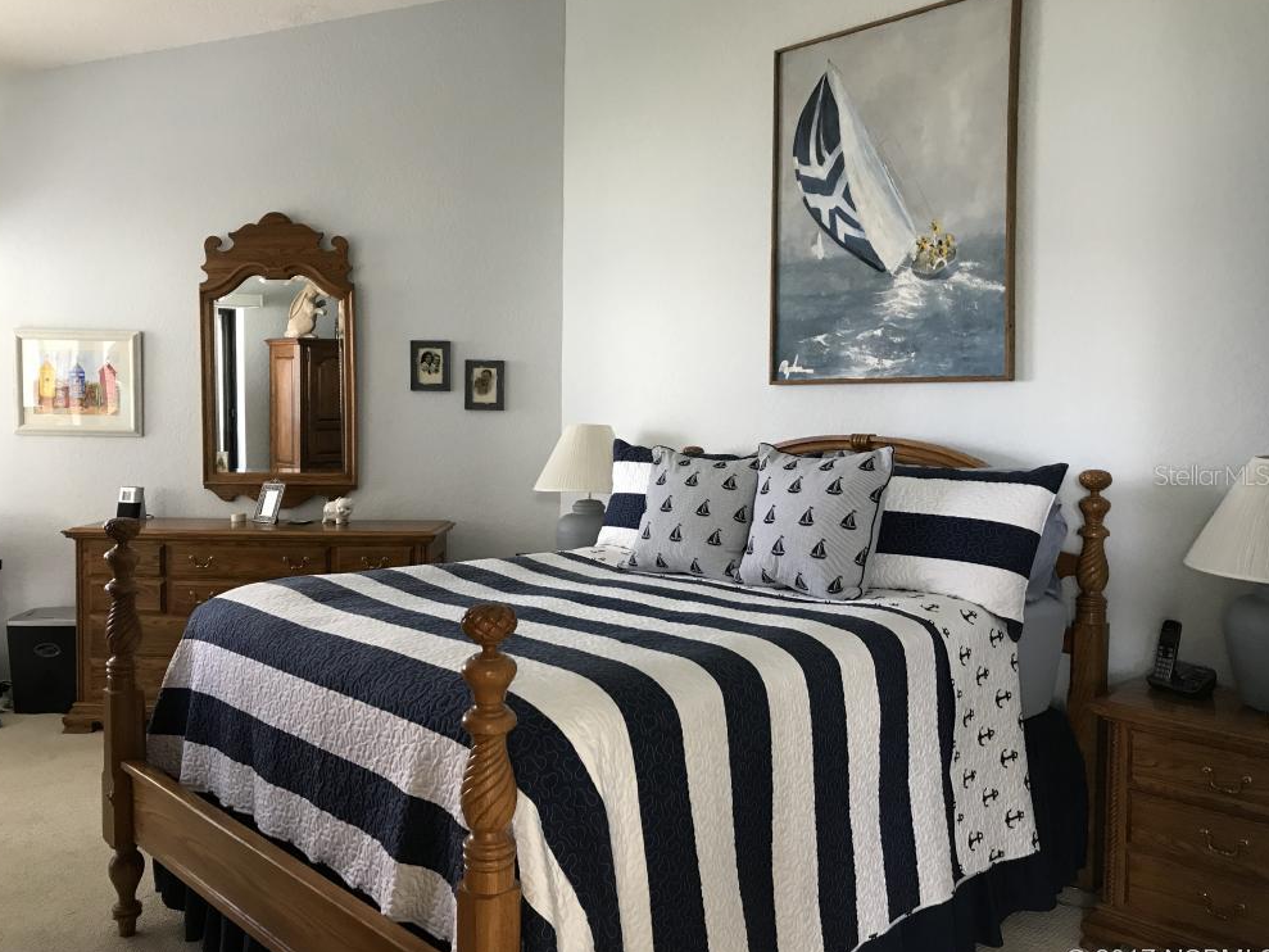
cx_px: 618
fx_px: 1063
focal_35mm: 29
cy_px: 475
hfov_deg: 61.6
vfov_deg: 48.2
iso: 40
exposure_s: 1/15
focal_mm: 3.99
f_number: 1.8
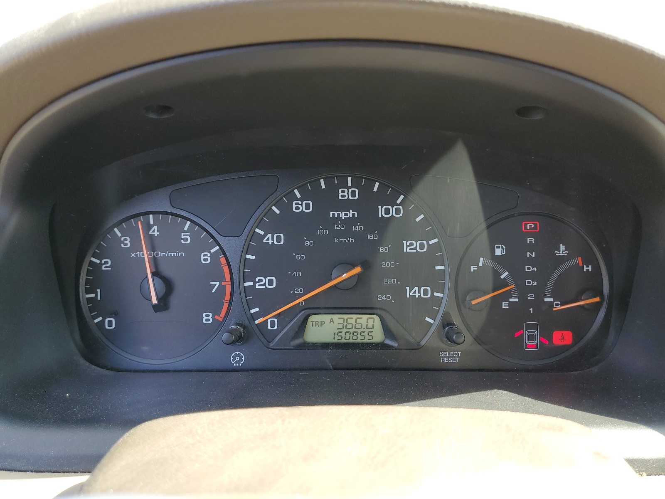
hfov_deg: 67.3
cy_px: 250
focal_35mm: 26
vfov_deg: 53.1
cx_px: 332
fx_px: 499
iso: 50
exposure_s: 1/143
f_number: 1.5
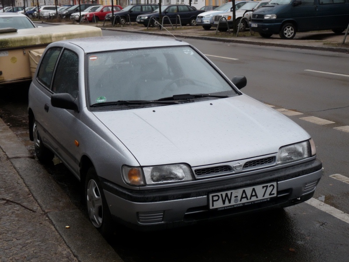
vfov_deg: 28.0
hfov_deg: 36.8
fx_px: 524
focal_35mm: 52
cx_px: 174
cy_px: 131
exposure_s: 1/80
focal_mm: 9.2
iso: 100
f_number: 3.2
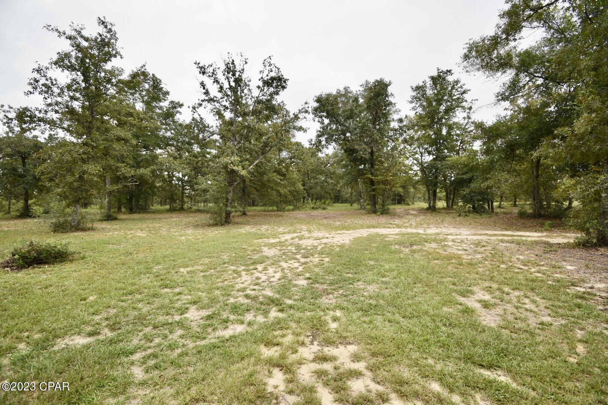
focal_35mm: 15
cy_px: 202
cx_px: 304
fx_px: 253
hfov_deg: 100.4
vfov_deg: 77.3
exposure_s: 1/200
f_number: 6.3
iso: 100
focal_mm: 10
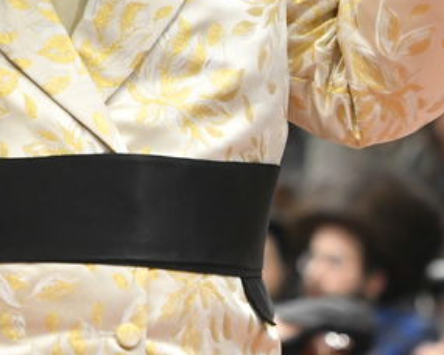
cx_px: 56
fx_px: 7884
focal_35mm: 600
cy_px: -152
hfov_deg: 3.2
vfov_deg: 2.6
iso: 1600
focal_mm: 130
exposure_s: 1/125
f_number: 5.6
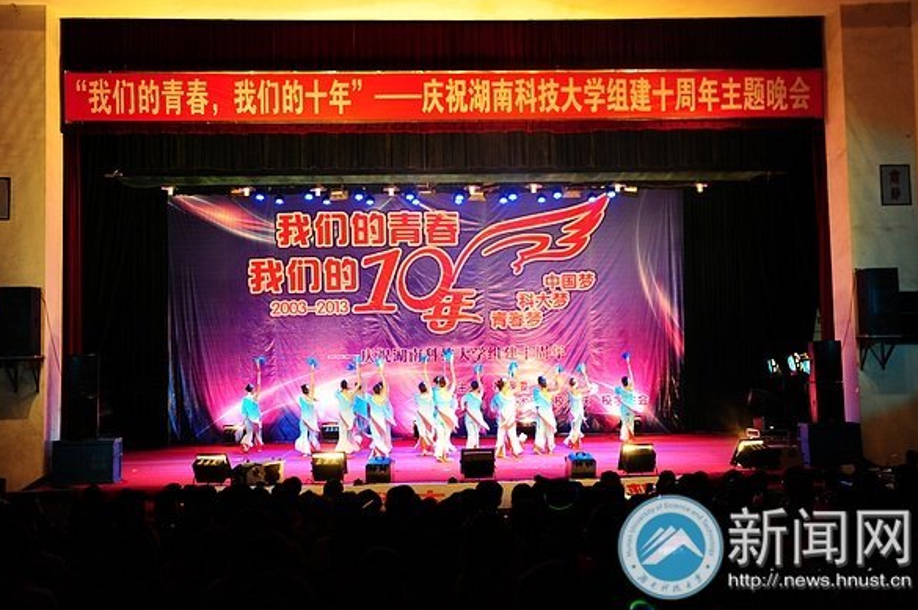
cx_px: 455
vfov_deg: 32.6
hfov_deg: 47.4
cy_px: 302
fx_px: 1045
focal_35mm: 41
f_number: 4
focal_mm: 40
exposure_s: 1/80
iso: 2000
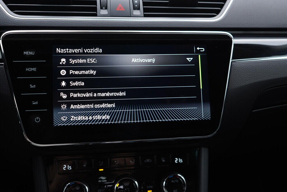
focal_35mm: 36
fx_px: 287
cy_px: 96
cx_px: 144
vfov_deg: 36.9
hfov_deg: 53.1
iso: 200
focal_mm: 24
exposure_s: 1/40
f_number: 2.8
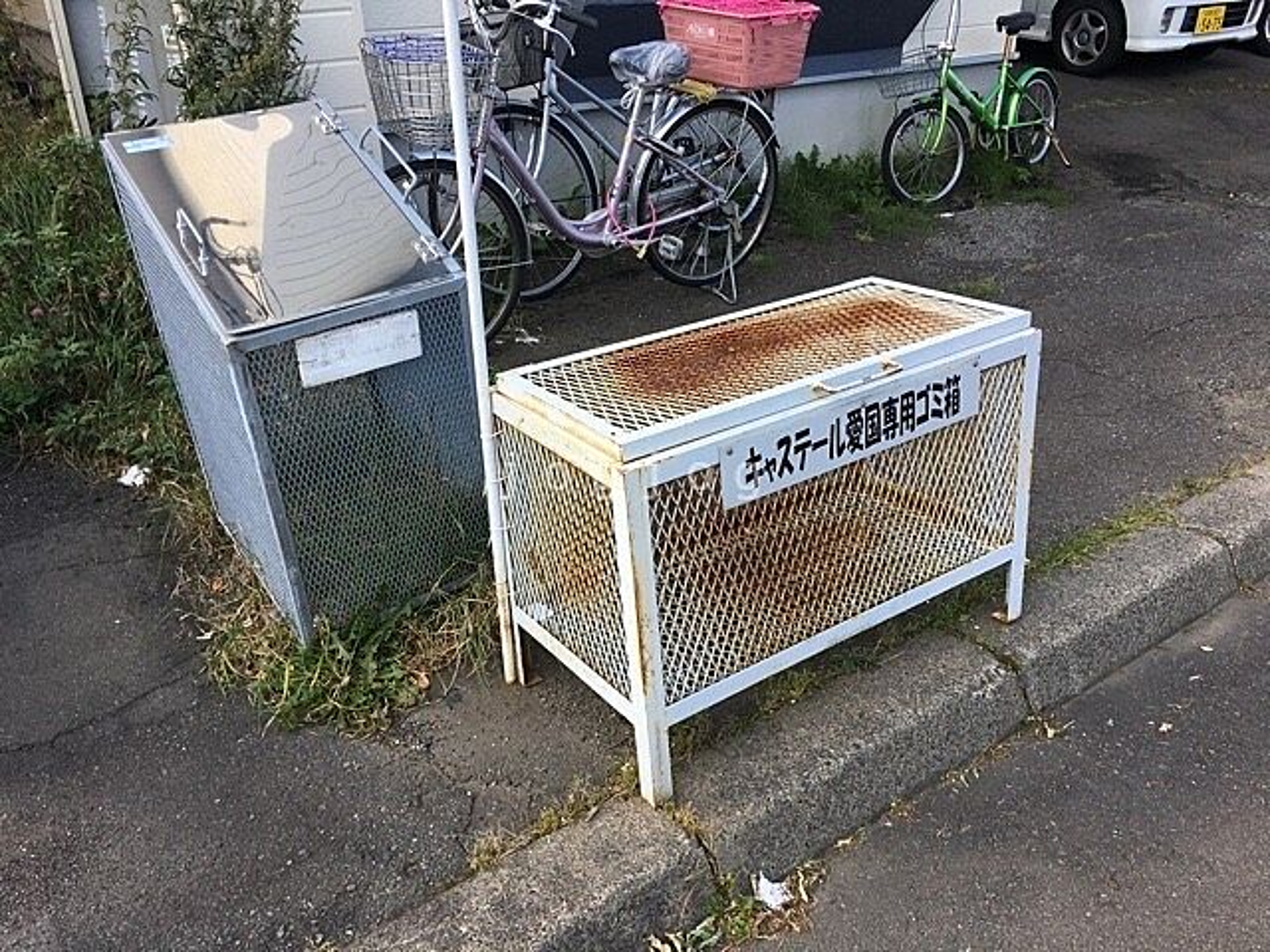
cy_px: 476
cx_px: 635
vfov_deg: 48.2
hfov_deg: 61.7
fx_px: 1064
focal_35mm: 29
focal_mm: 4.15
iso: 25
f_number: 2.2
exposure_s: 1/215
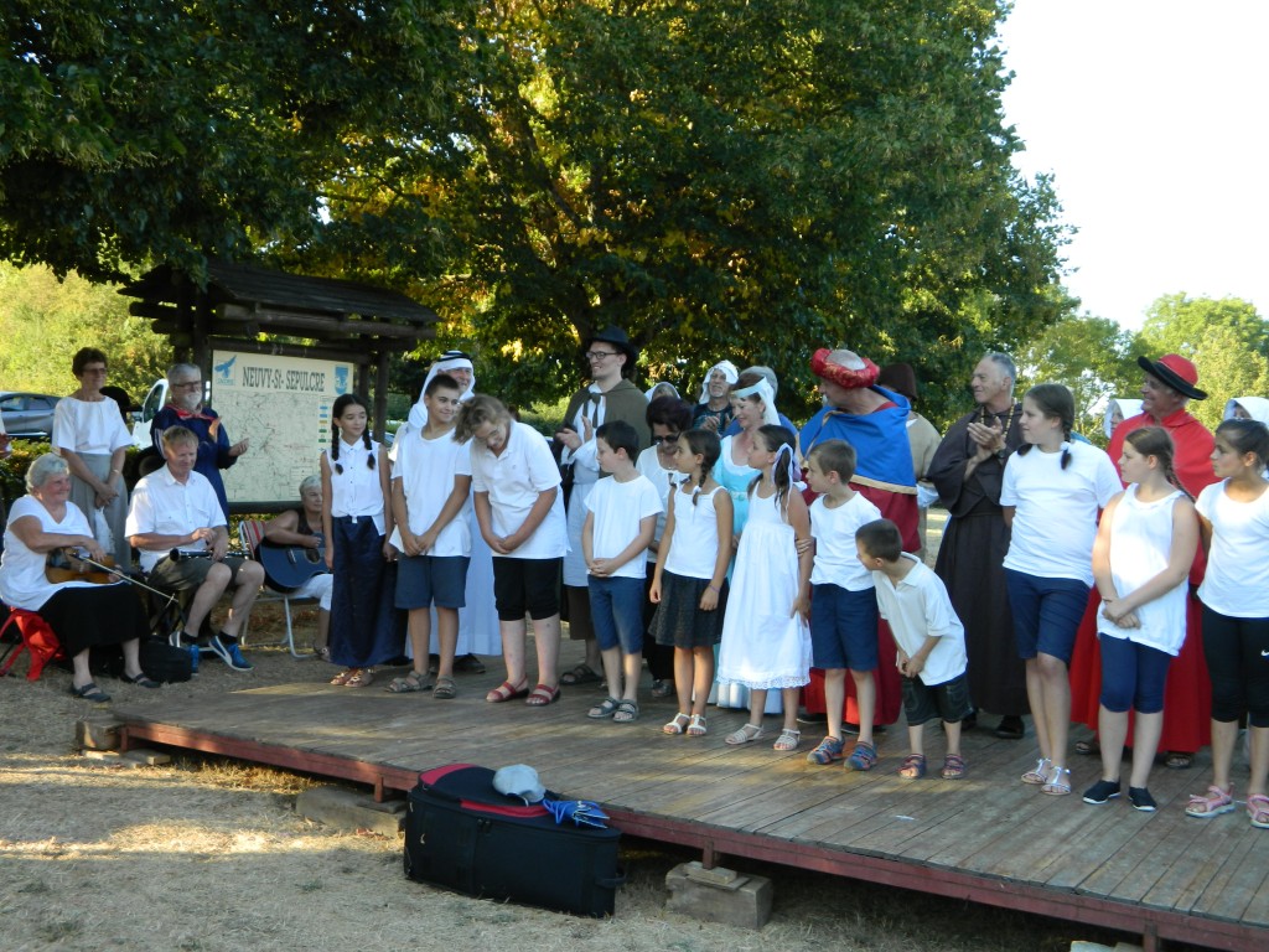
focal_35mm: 41
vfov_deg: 35.1
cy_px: 476
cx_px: 634
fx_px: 1503
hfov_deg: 45.8
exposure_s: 1/100
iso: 80
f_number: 3.5
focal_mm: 7.3
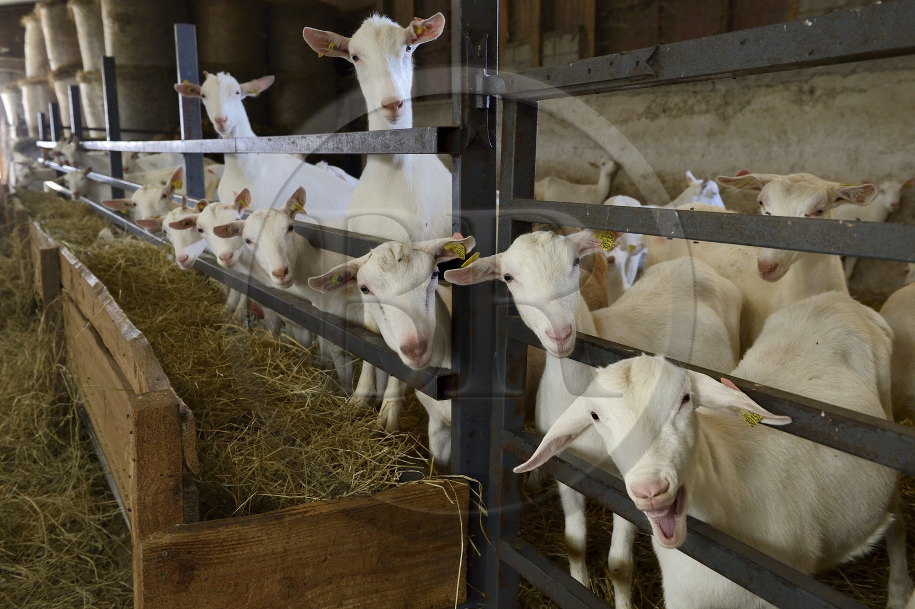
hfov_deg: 53.1
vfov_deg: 36.9
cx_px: 458
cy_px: 304
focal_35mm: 36
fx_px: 915
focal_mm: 36
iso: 1600
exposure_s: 1/40
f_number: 5.6
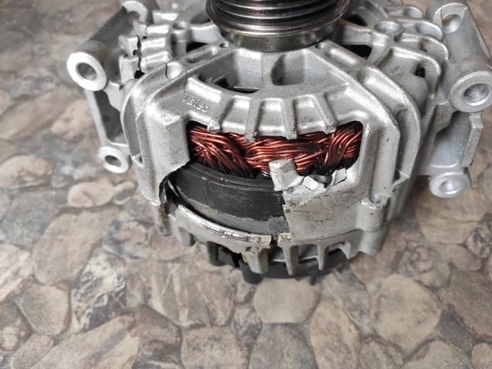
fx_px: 370
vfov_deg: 53.1
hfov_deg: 67.3
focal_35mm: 26
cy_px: 184
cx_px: 246
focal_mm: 4.77
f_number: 1.75
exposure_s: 1/100
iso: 551
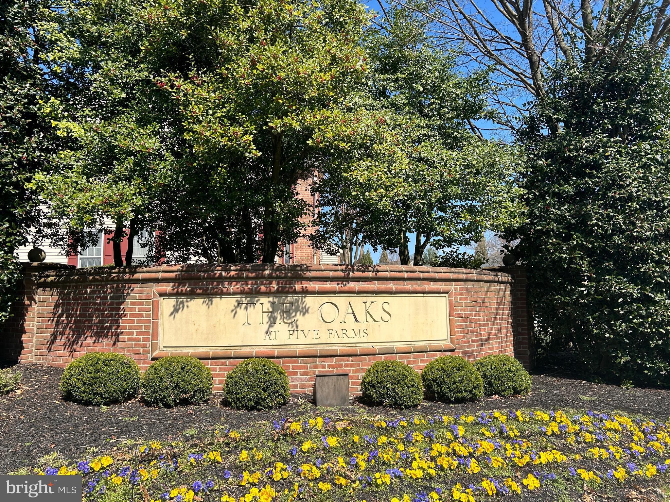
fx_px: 503
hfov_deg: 67.3
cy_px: 251
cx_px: 335
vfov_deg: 53.1
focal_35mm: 26
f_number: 1.5
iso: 50
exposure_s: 1/2252
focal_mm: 5.7
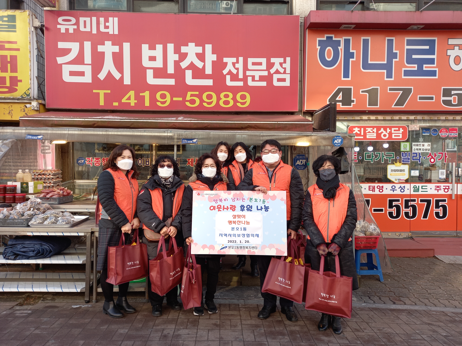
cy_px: 173
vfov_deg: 54.9
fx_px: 334
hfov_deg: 69.4
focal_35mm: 25
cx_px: 231
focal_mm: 4.6
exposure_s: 1/120
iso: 32
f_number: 2
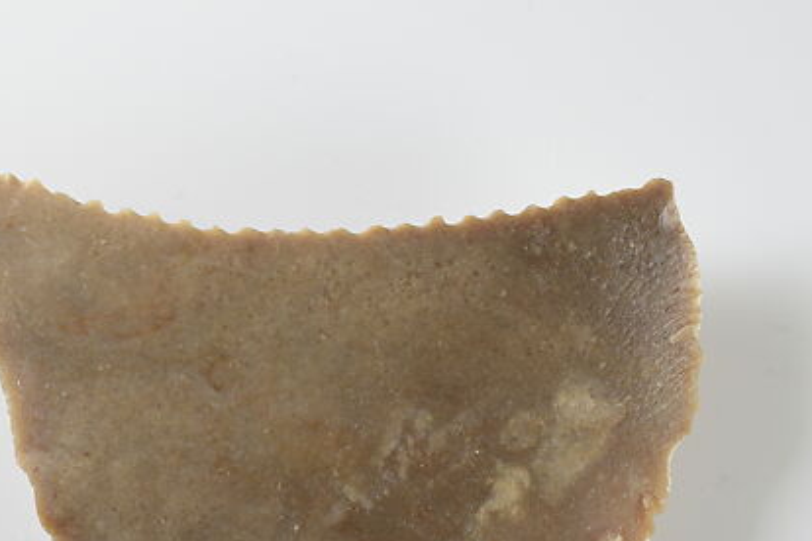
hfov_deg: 23.3
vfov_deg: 15.7
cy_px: 388
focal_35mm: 87
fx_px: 1962
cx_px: 331
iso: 125
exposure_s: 1/10
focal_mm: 40
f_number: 18
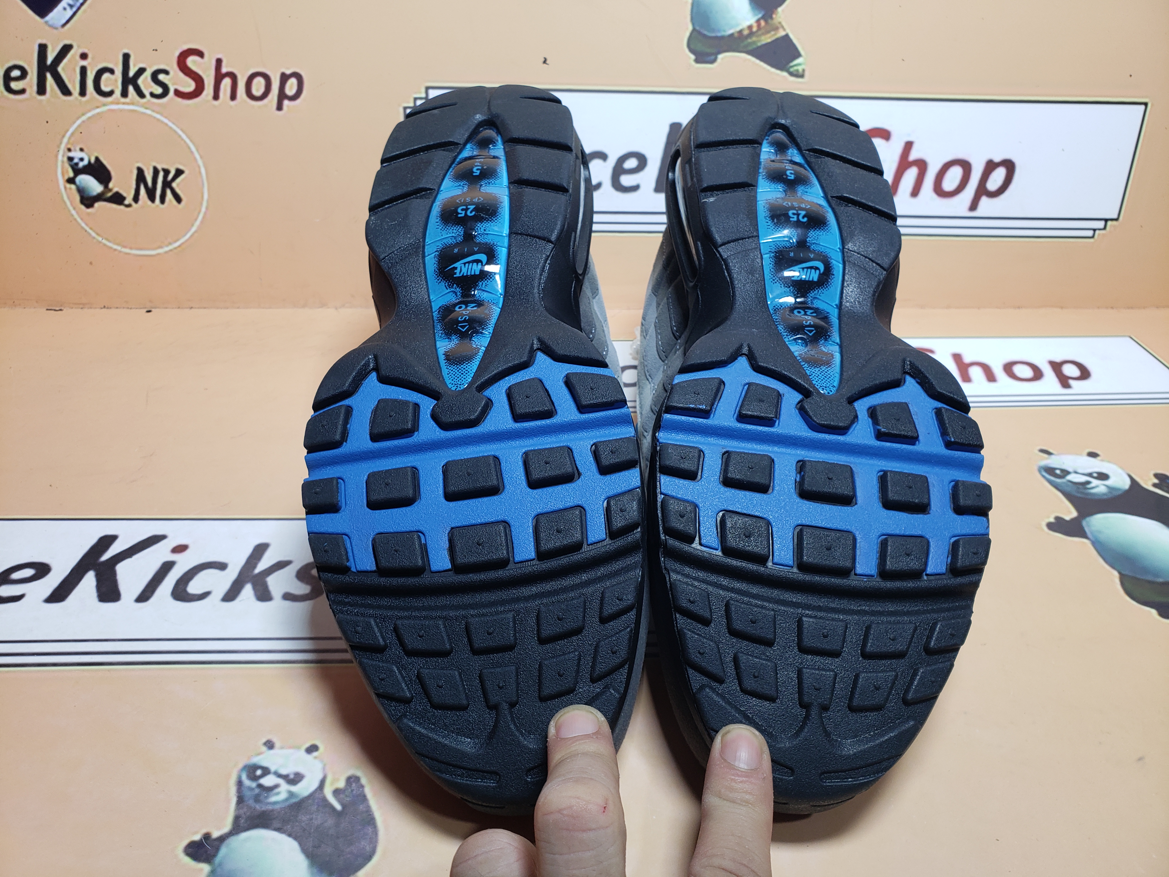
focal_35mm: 26
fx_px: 878
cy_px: 438
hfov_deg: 67.3
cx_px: 584
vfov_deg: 53.1
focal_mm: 4.3
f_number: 2.4
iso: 50
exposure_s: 1/169
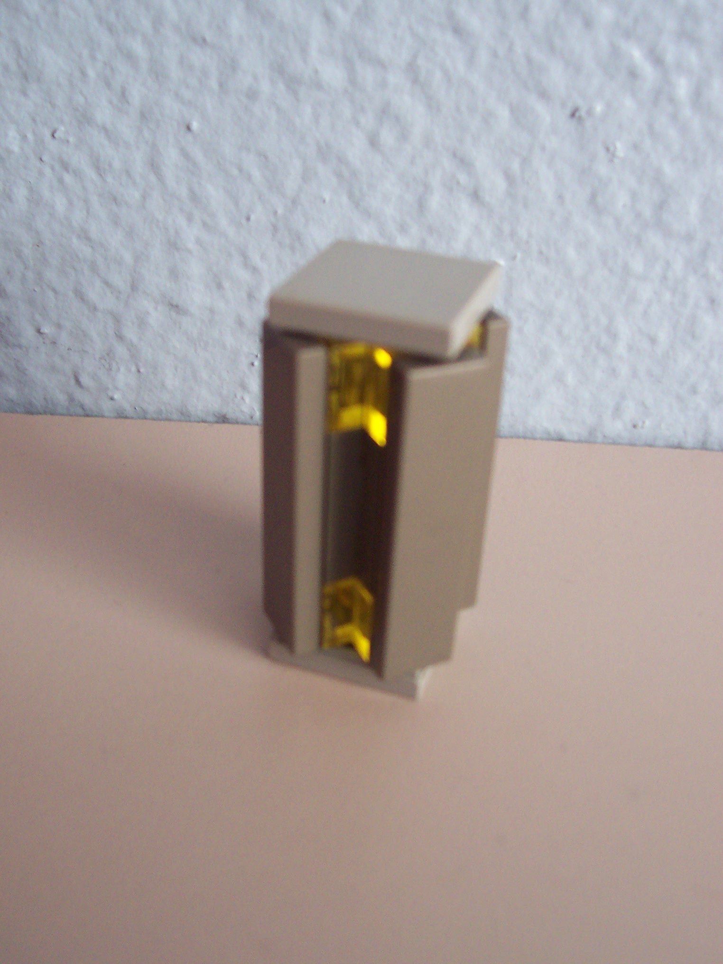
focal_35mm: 37
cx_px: 362
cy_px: 482
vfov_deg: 50.1
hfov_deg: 38.7
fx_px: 1030
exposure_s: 1/10
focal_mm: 5.6
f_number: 2.8
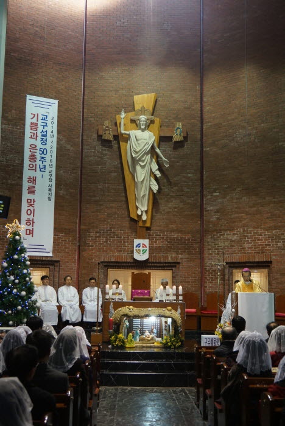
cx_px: 142
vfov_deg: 45.4
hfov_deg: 31.2
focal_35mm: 43
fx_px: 510
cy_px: 213
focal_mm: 29
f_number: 4.5
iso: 1000
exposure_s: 1/60
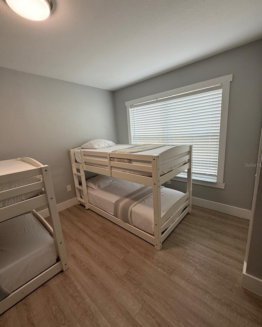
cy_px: 165
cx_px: 131
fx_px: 145
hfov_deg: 84.1
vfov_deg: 96.8
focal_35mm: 15
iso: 100
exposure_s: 1/120
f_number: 2.2
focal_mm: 2.22
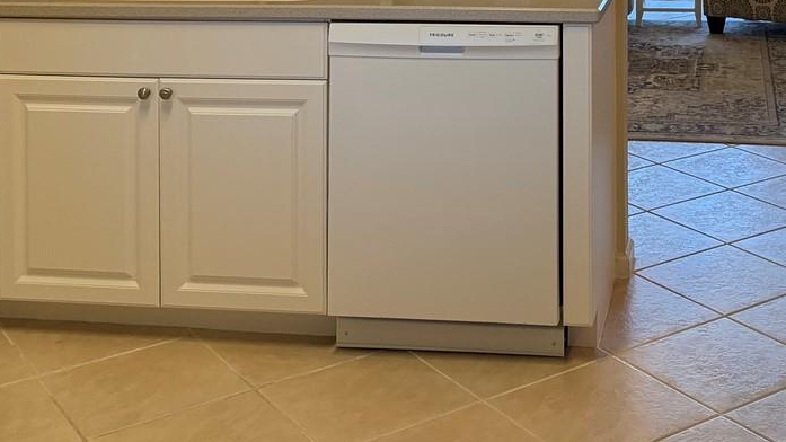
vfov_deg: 18.1
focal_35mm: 60
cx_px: 597
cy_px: -194
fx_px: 1250
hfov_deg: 34.1
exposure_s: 1/137
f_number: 1.78
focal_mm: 6.76
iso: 200
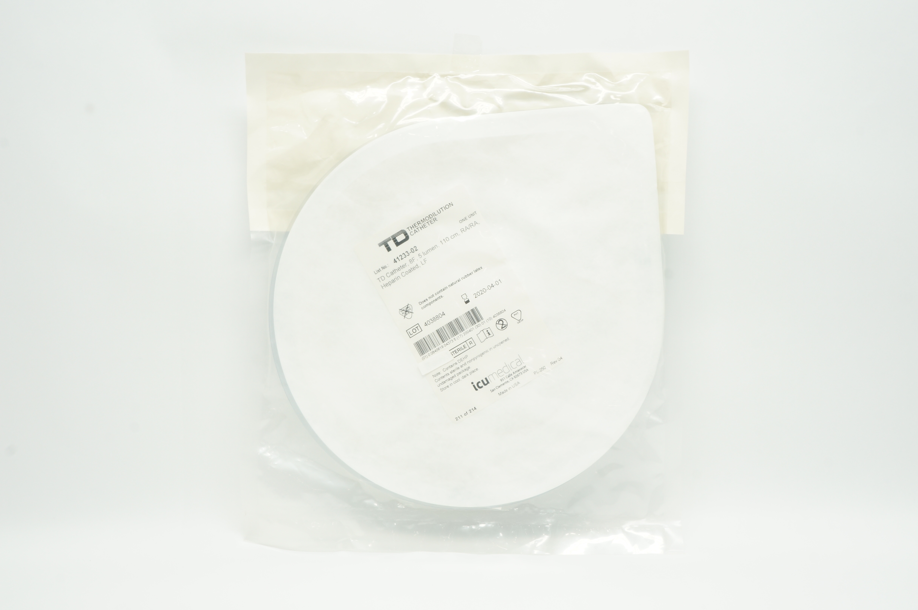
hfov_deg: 48.0
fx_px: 1032
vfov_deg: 32.9
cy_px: 305
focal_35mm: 40
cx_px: 459
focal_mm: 27
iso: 400
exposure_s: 1/10
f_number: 13
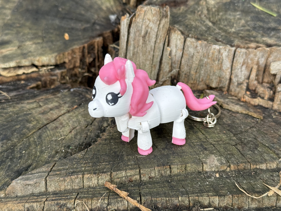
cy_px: 106
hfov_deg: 39.7
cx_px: 140
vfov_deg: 30.3
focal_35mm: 48
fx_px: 390
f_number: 1.78
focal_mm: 6.76
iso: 64
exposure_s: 1/652
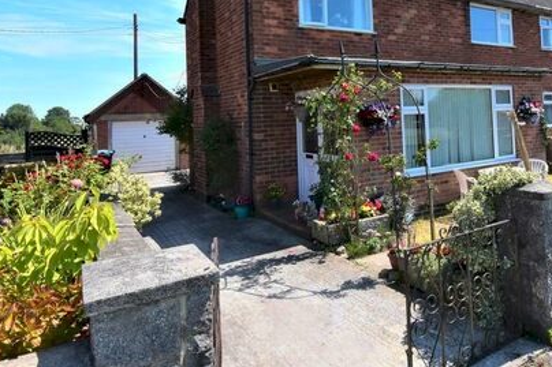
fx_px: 398
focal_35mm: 26
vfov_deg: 47.9
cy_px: 98
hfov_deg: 67.8
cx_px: 359
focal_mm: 10
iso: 400
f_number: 11
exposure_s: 1/400
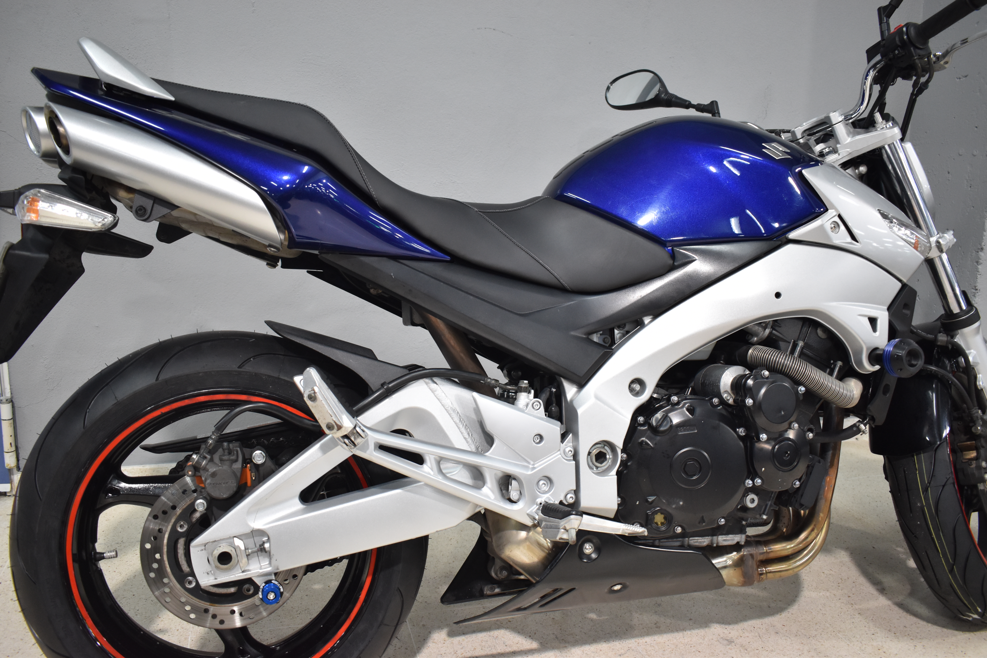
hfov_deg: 61.9
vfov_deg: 43.6
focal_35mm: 30
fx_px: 822
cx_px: 494
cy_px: 329
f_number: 3.8
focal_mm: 20
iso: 800
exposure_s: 1/50
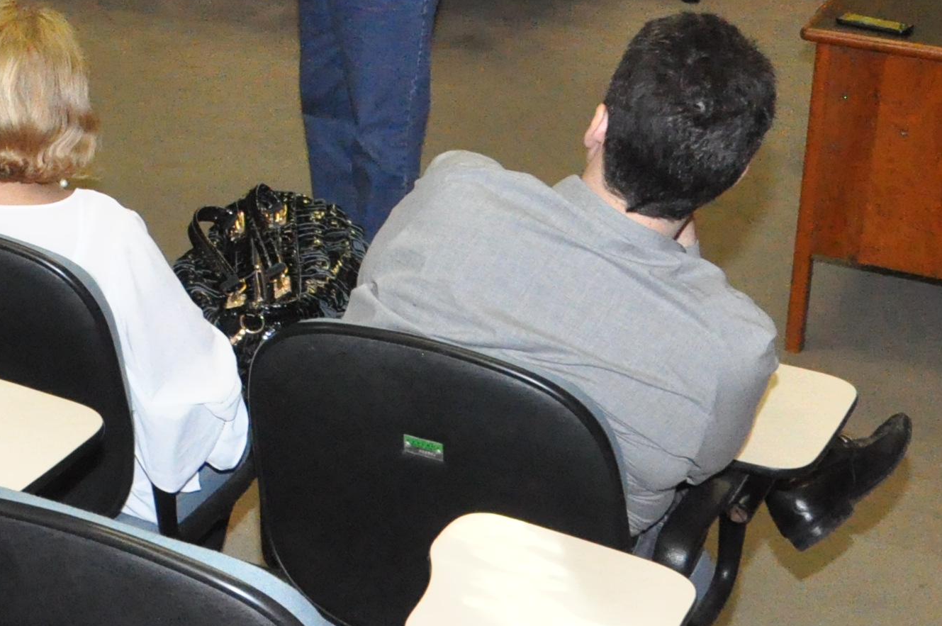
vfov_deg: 13.1
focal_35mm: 102
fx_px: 2656
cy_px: -120
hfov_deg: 17.8
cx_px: -503
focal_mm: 21
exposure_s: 1/60
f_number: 8
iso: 3200
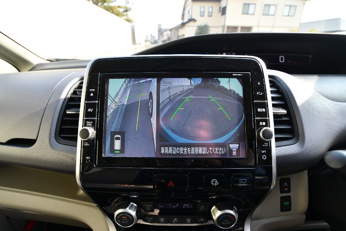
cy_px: 116
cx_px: 173
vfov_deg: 73.7
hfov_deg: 96.7
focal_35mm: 16
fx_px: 154
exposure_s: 1/250
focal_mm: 11
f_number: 5.6
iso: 280
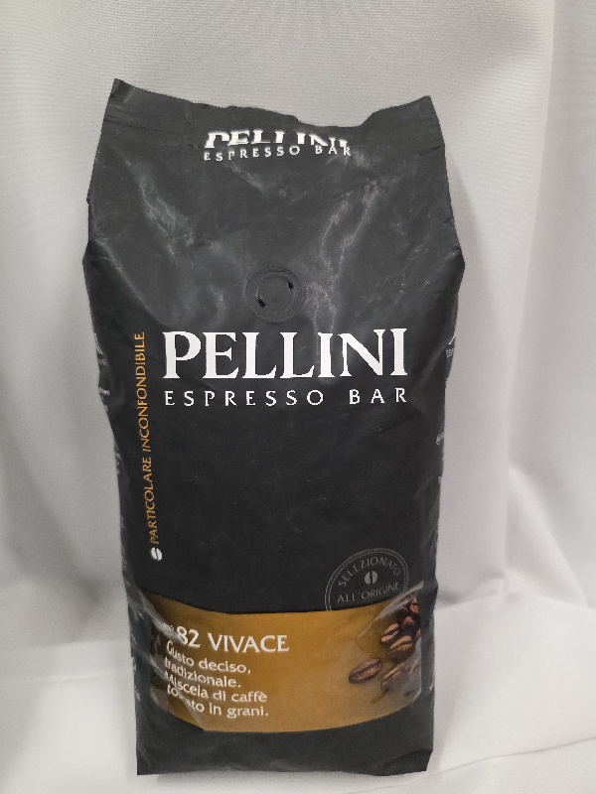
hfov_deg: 58.9
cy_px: 397
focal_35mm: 23
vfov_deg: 73.9
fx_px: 528
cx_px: 298
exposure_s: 1/101
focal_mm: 6.3
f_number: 1.7
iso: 640
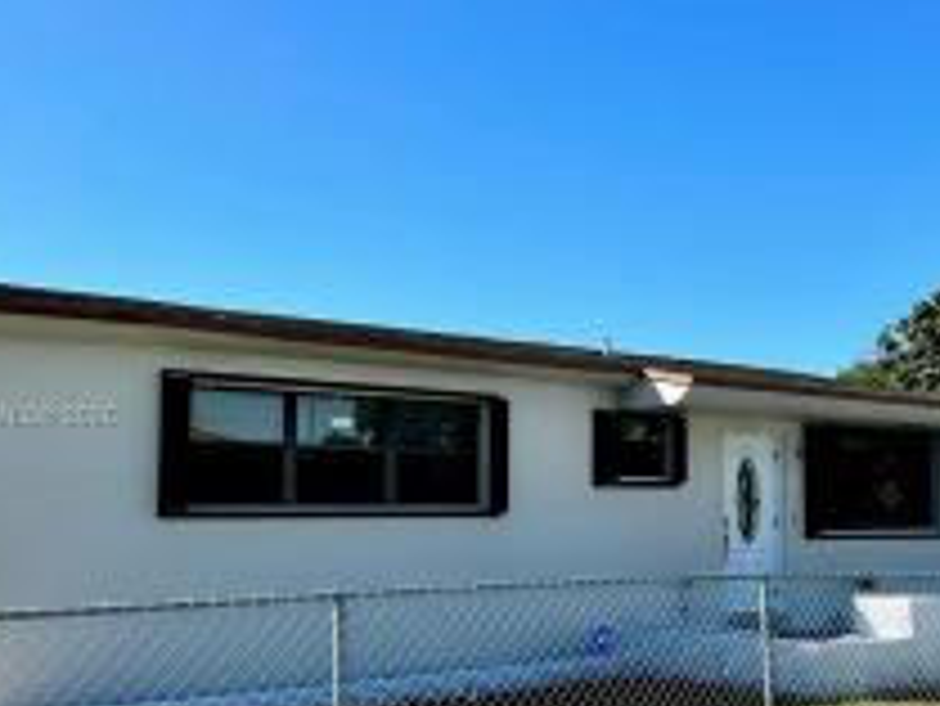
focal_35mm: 46
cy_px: 418
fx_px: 1250
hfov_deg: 40.5
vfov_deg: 31.5
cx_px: 657
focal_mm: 6.86
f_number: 1.78
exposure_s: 1/3356
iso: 80
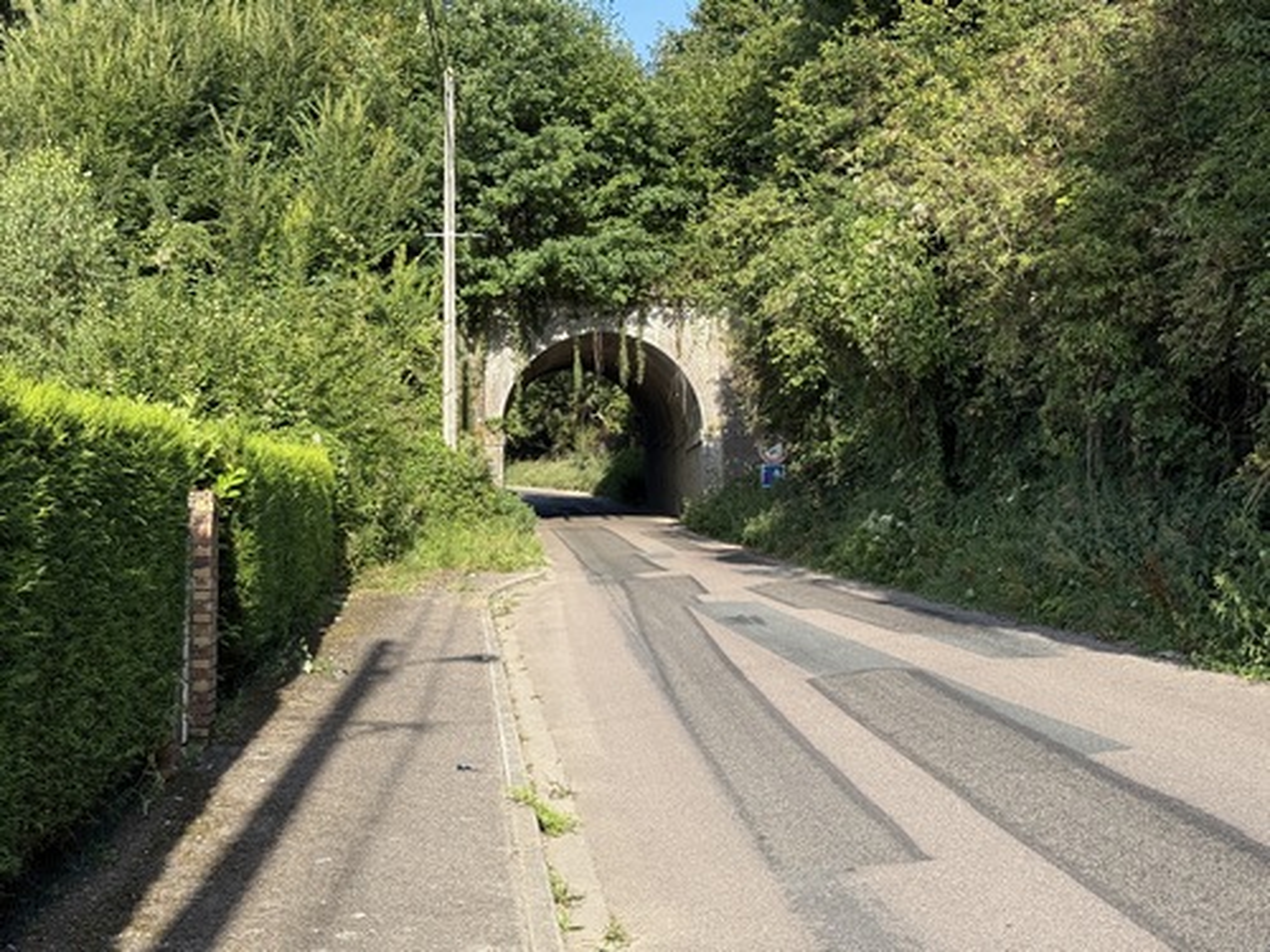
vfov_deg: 30.3
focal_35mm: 48
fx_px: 1761
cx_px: 635
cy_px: 476
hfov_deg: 39.7
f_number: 1.78
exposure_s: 1/1715
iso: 64
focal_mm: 6.76
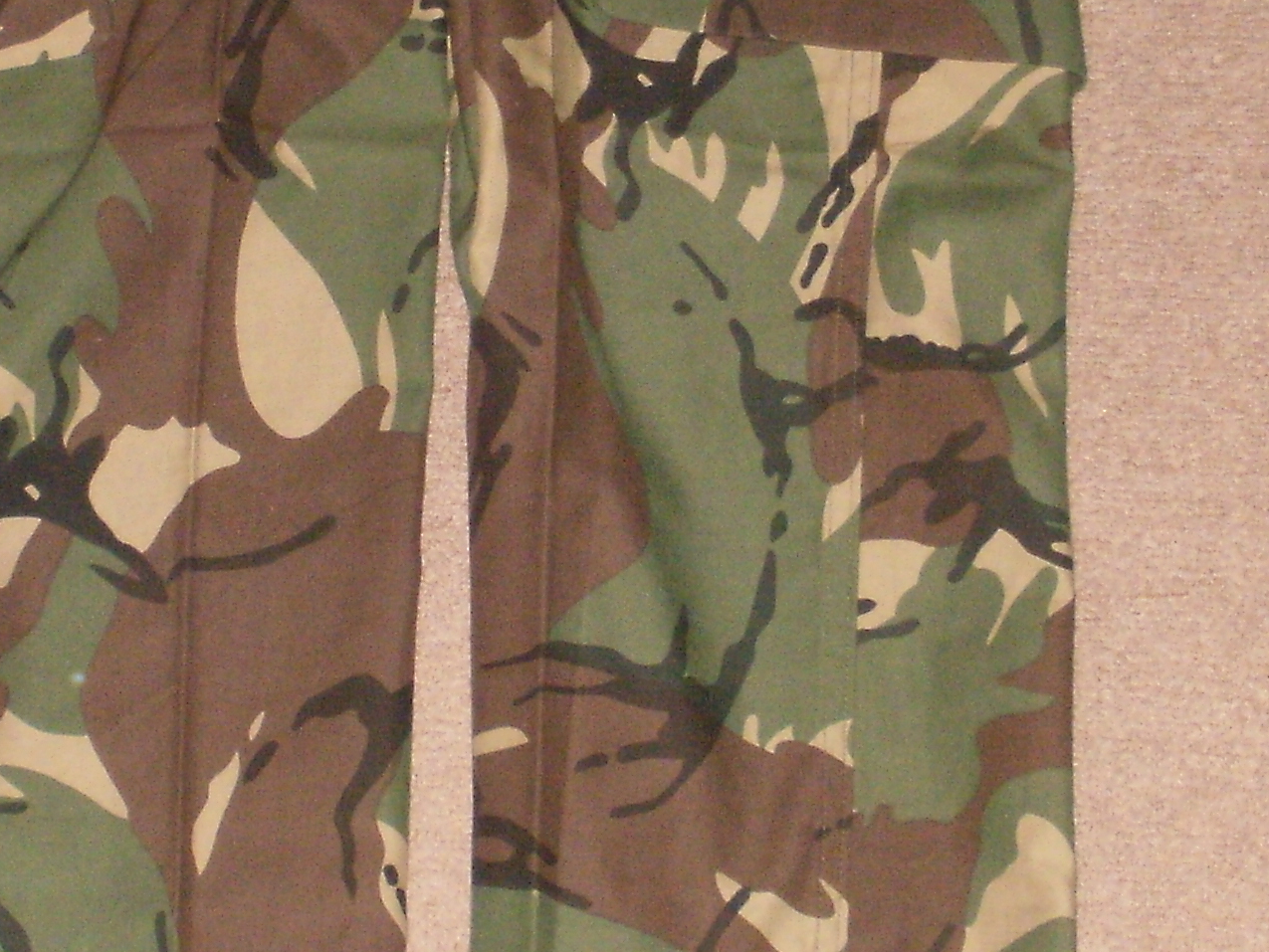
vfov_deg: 13.2
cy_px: 360
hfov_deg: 17.5
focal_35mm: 112
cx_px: 391
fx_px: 4107
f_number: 3.5
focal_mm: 6.3
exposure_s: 1/30
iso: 200
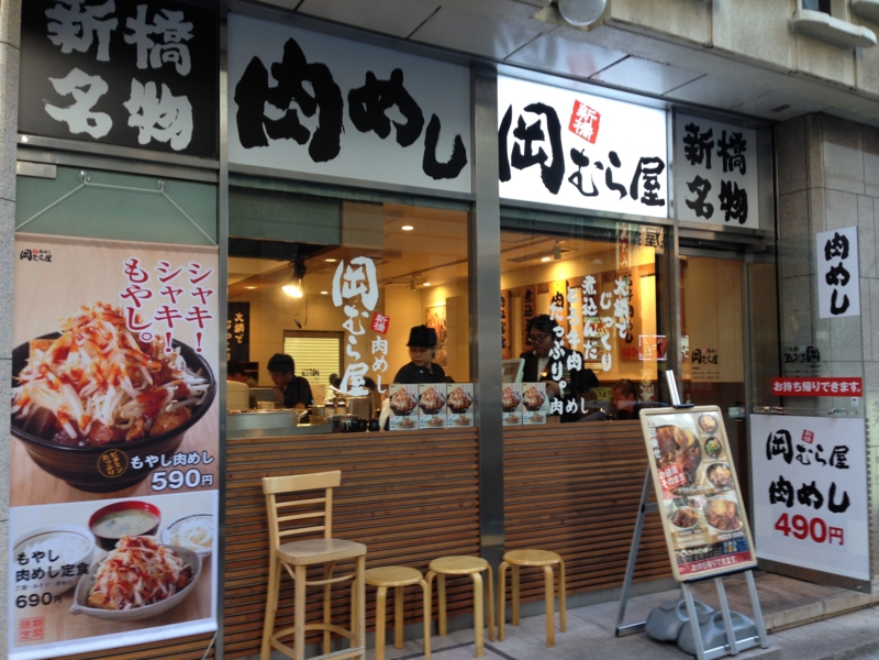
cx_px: 440
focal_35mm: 33
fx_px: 838
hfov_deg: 55.4
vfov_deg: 42.9
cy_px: 330
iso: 50
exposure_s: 1/20
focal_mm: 4.12
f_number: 2.4
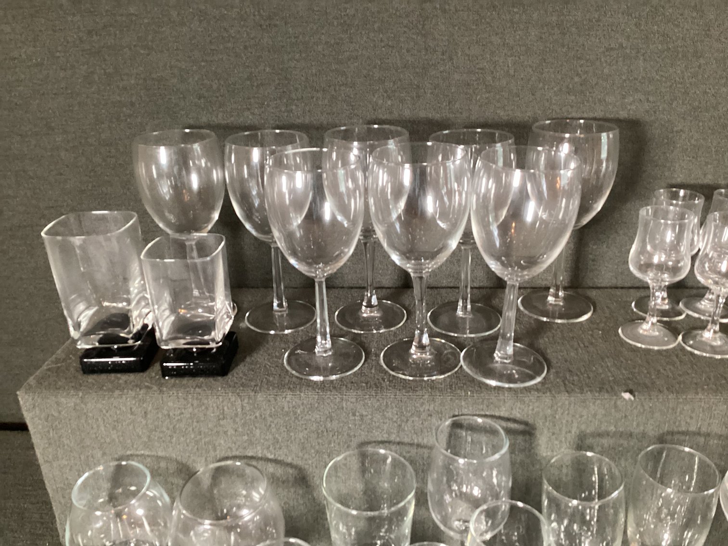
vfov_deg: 45.4
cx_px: 364
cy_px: 273
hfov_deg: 58.3
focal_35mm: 31
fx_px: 652
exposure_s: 1/30
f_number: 2.4
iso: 400
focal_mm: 3.3
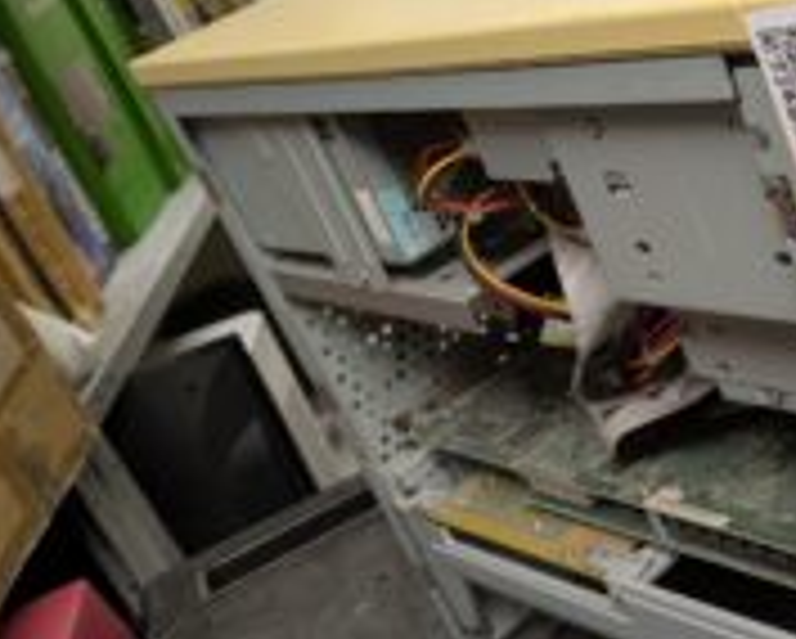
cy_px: 382
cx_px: 715
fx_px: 1297
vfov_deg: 27.6
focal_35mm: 55
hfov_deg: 32.4
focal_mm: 5.43
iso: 252
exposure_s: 1/60
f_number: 1.89
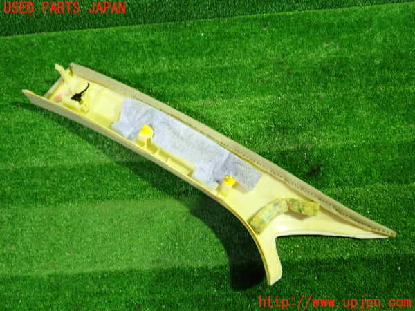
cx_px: 208
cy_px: 156
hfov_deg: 60.0
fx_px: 360
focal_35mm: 30
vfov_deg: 46.8
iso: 500
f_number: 2.3
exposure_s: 1/30
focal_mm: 5.4
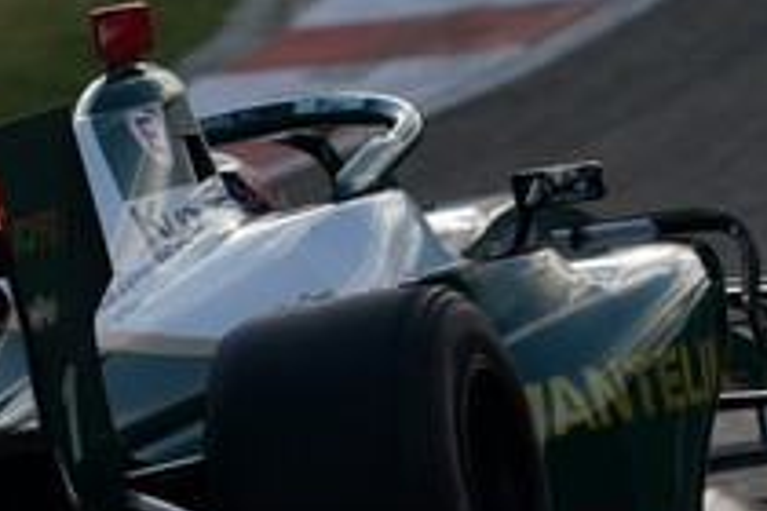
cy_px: 201
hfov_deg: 1.0
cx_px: 310
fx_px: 43907
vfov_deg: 0.7
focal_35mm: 2061
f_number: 8
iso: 400
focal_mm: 600
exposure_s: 1/800
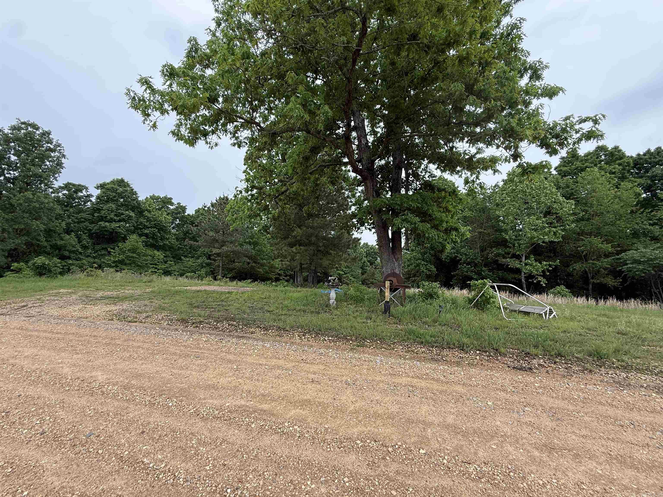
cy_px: 248
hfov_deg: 102.1
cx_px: 332
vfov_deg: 85.7
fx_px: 268
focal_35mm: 14
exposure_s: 1/427
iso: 64
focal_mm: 2.22
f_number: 2.2
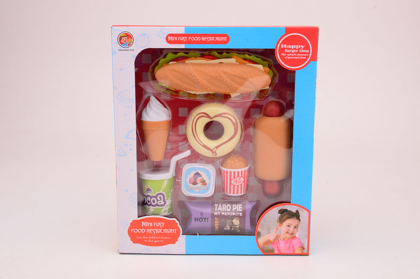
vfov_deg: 26.4
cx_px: 210
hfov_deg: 39.0
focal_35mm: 51
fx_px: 594
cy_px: 140
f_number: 13
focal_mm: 34
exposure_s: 1/15
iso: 100
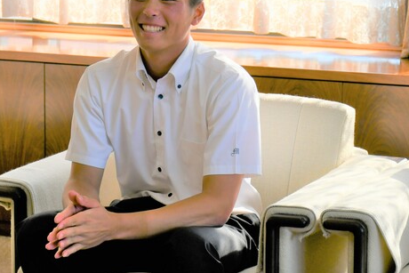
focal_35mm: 133
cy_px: 96
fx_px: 1511
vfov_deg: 10.3
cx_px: 165
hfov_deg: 15.4
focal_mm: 56
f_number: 4.8
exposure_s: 1/500
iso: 450
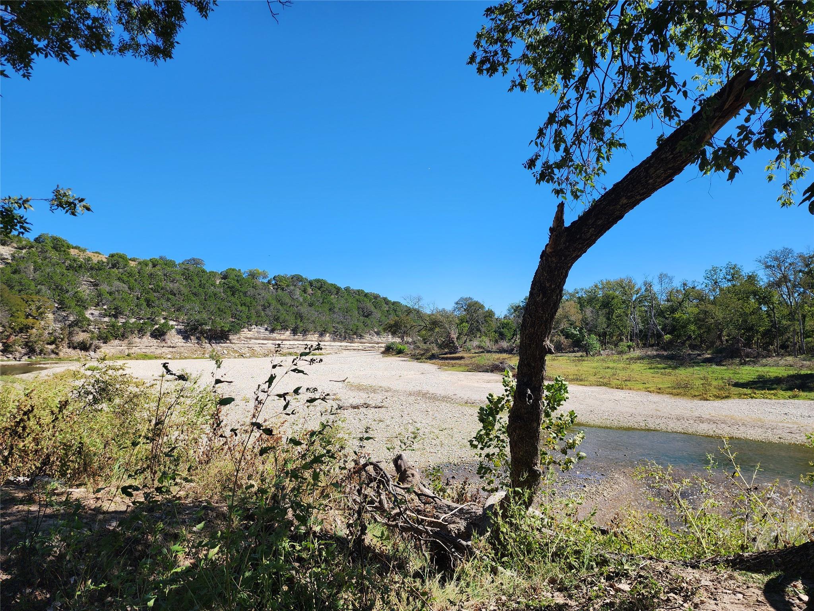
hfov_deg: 73.9
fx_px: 541
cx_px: 407
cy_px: 306
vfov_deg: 58.9
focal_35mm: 23
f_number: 1.8
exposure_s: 1/892
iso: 12
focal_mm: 6.4
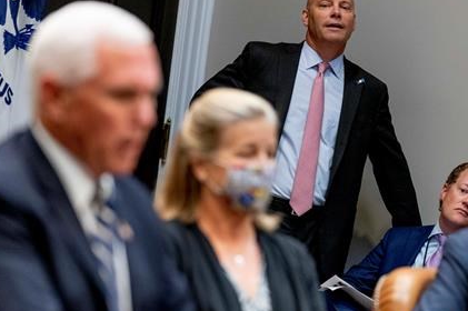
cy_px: 193
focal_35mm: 187
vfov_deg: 7.3
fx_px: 2429
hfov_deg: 11.0
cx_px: 278
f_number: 2.8
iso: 4000
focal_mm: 121
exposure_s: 1/250
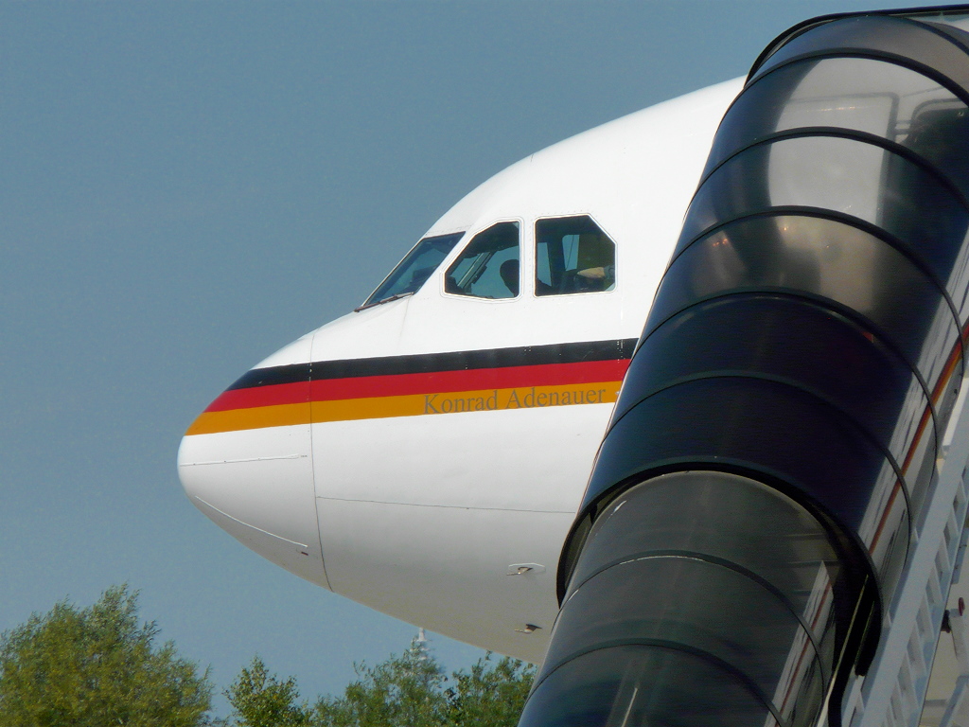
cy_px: 364
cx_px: 484
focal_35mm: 429
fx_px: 12009
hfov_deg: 4.6
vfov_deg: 3.5
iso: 100
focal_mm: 70.5
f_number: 8
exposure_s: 1/640
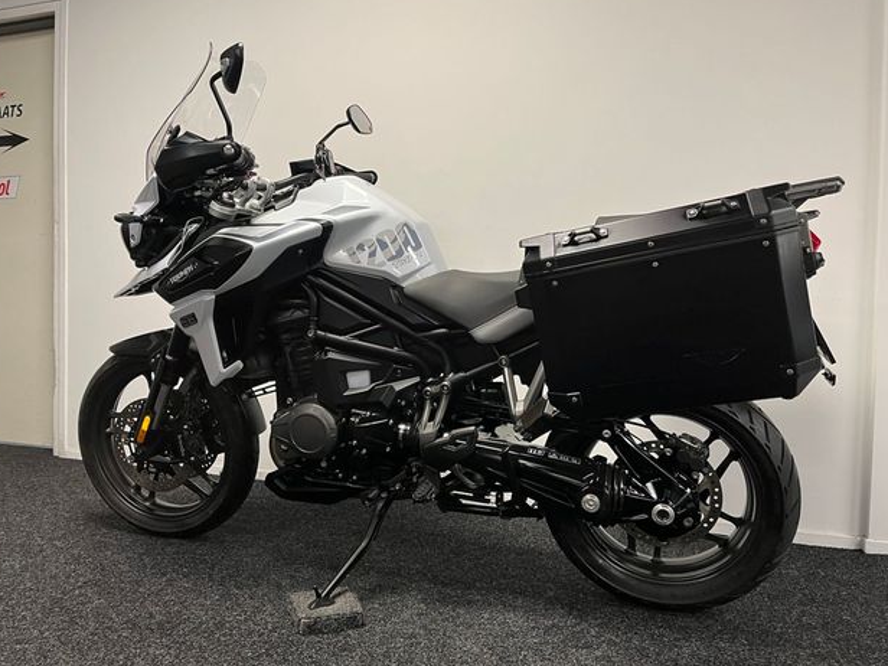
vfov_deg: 51.4
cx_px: 440
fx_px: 693
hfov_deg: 65.3
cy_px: 326
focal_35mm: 27
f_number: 1.6
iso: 80
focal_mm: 5.1
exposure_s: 1/50
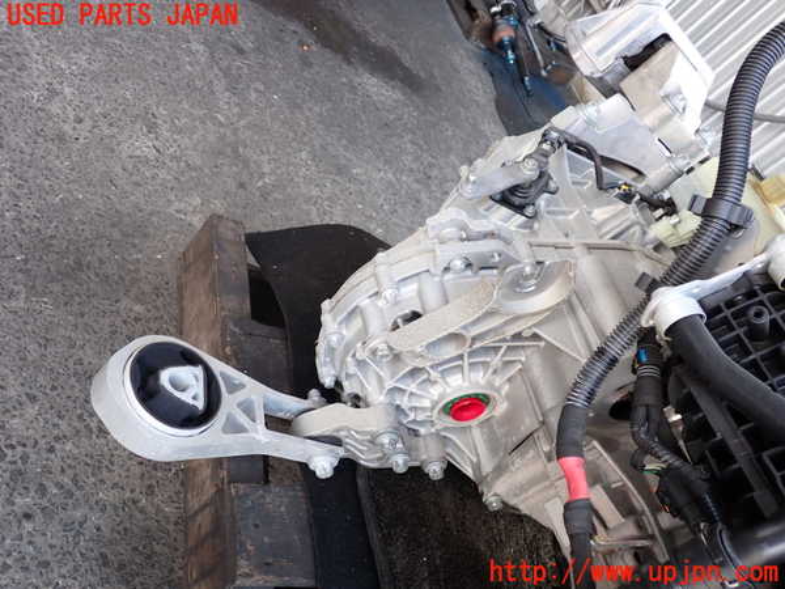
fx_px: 680
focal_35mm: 30
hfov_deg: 60.0
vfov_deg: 46.8
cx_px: 392
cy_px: 294
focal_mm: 5.4
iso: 125
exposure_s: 1/60
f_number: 2.3
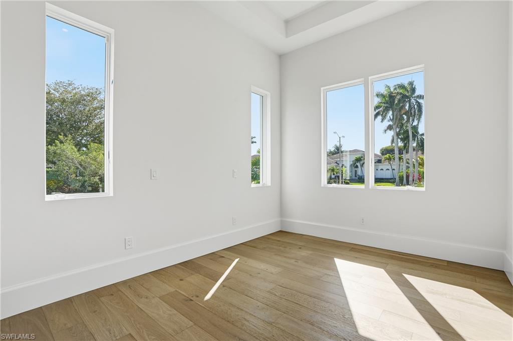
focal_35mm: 16
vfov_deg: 73.7
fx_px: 228
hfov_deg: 96.8
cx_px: 256
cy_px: 170
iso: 400
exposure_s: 1/1600
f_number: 9
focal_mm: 16
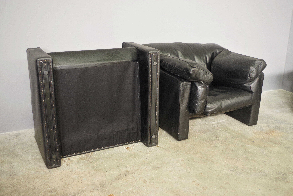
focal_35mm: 36
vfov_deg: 36.9
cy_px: 98
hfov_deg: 53.1
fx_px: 293
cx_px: 146
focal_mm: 24.38
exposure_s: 1/30
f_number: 4
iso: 800
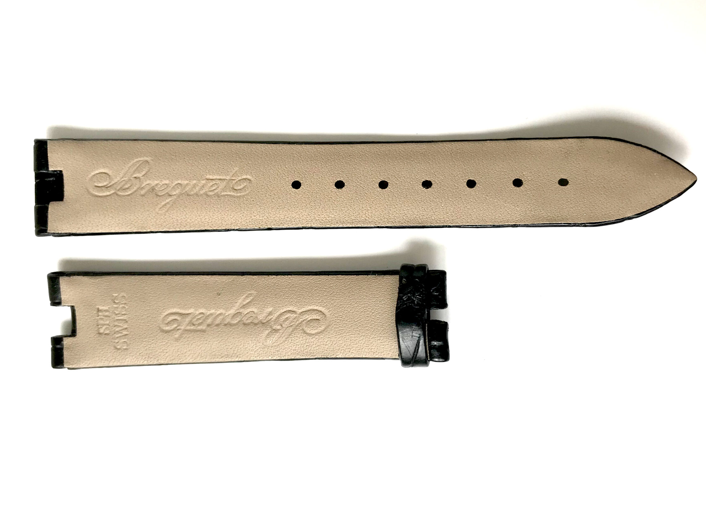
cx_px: 359
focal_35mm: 32
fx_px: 653
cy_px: 246
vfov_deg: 44.1
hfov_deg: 56.8
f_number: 1.8
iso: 20
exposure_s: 1/100
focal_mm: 3.99
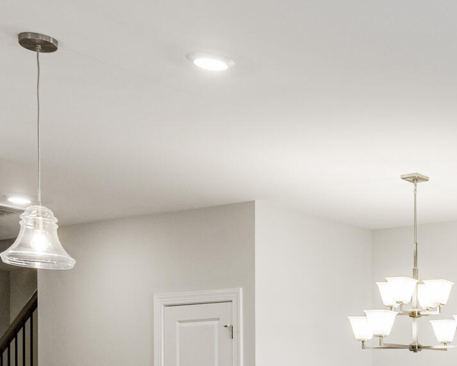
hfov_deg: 24.3
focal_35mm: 63
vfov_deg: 22.4
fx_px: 852
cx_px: 663
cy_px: 431
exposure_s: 1/20
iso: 640
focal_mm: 16
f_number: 9
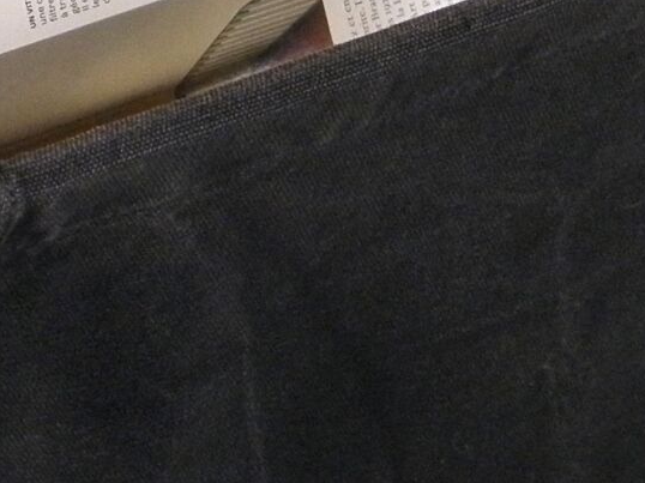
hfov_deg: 8.3
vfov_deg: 6.2
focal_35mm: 238
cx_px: 324
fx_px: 4433
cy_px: 235
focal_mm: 9.1
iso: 200
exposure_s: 1/30
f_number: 4
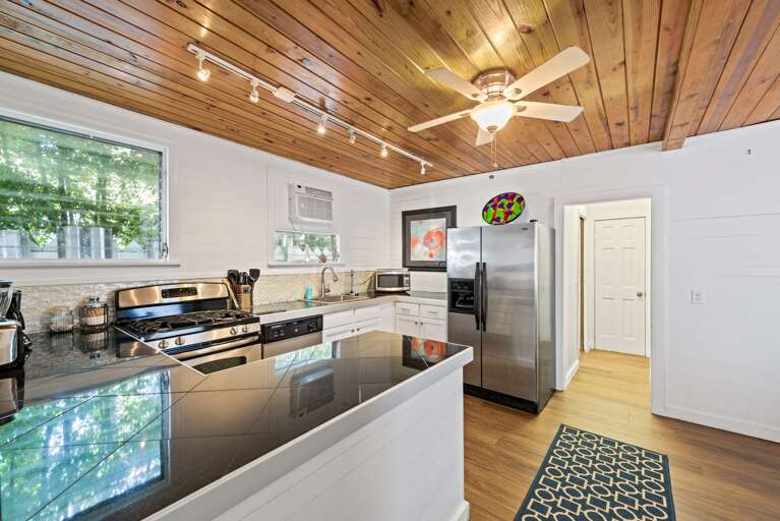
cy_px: 260
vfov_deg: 81.3
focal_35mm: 14
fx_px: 303
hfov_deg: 104.2
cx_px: 390
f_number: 8
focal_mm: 14
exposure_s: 1.6
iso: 100
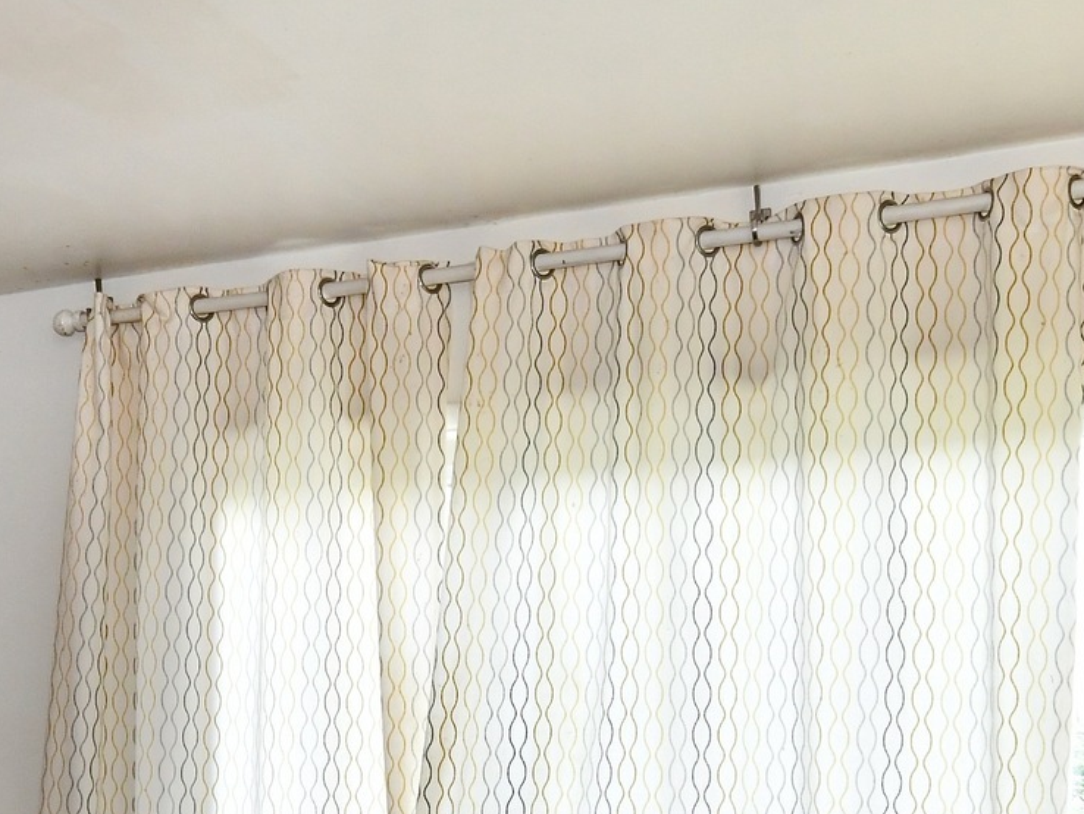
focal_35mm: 56
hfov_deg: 33.8
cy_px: 810
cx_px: 297
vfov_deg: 24.9
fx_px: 1754
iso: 800
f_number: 7.1
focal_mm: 14
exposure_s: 1/100
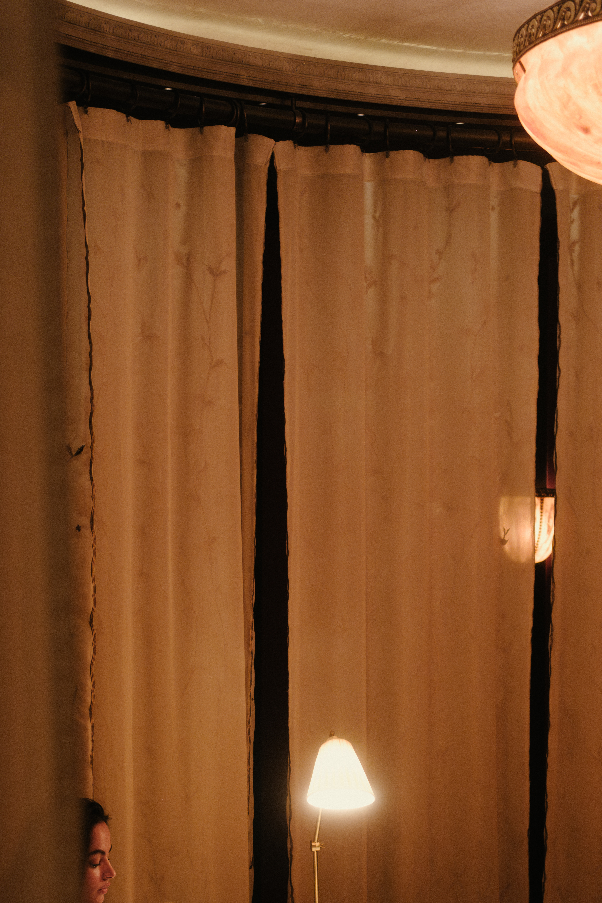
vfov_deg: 24.1
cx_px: 361
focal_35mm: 84
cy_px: 600
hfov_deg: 16.2
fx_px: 2107
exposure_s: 1/30
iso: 640
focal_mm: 35
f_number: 2
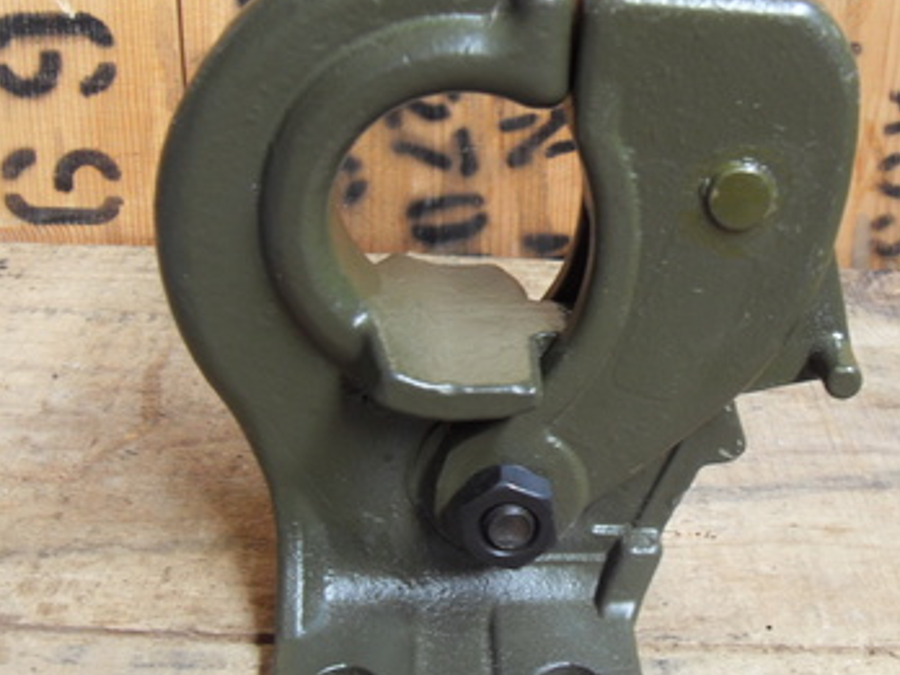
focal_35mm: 56
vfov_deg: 26.1
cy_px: 345
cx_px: 478
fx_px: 1456
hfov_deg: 34.3
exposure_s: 1/15
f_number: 3.5
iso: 200
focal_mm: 6.6
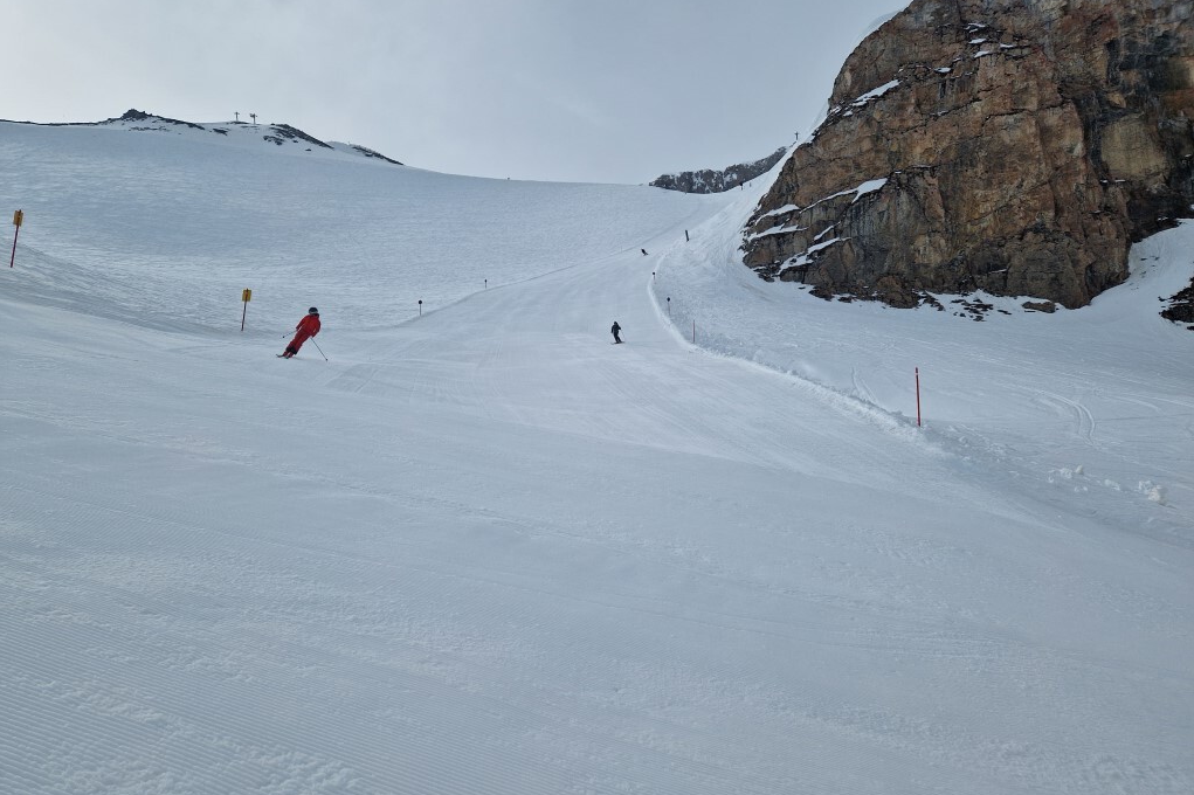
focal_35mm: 24
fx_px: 796
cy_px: 398
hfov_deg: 73.8
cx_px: 596
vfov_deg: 53.1
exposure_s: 1/5328
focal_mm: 5.4
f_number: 1.8
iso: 50
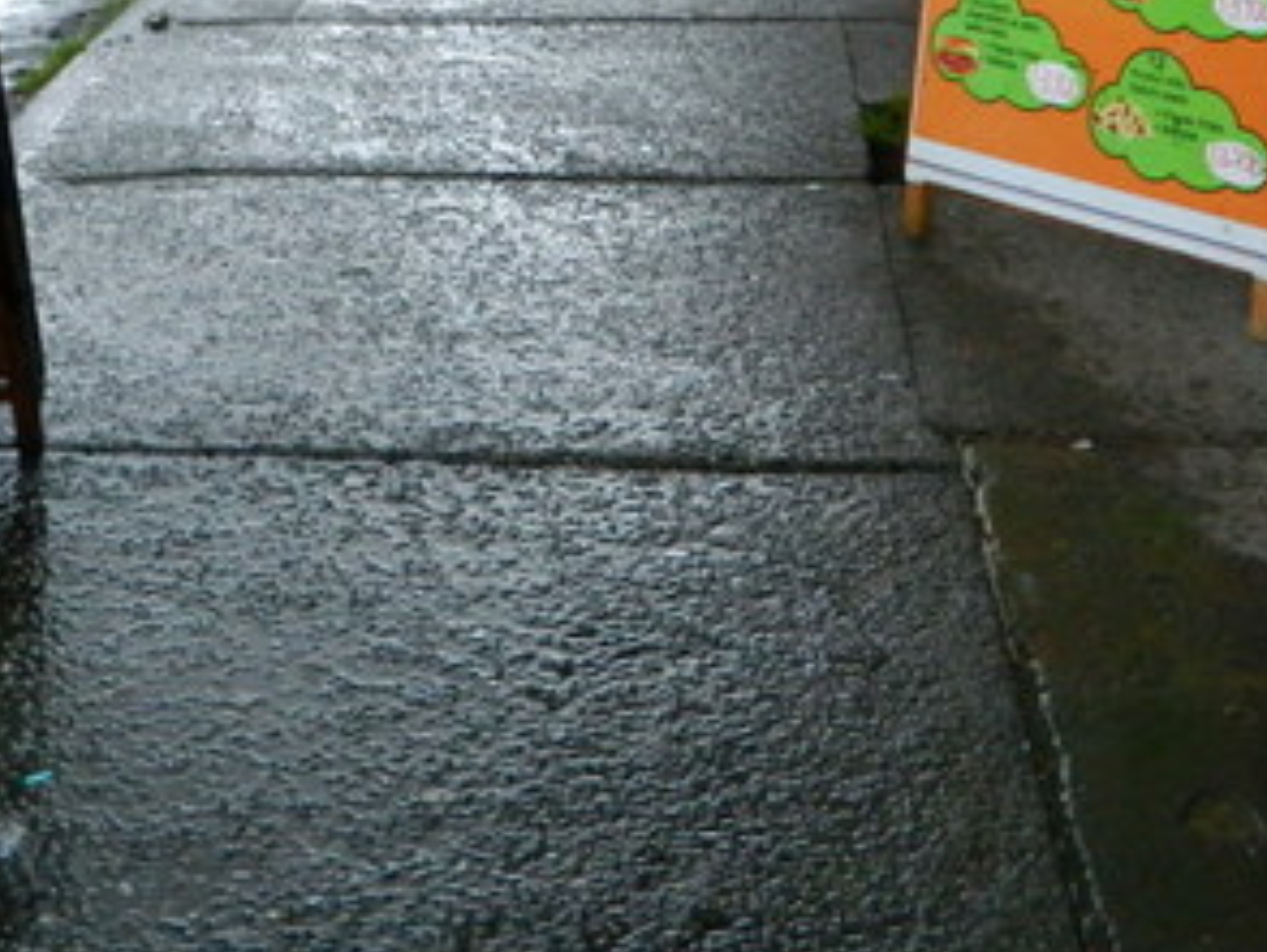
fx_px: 2491
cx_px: 465
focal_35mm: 68
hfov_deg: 28.4
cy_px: -202
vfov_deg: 20.2
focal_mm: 4.5
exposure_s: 1/30
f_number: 3.1
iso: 180
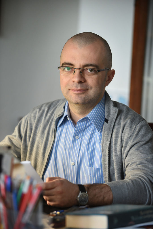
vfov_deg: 16.4
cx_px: 76
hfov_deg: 11.0
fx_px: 796
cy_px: 114
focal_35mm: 125
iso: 2000
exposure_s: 1/60
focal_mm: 125
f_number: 4
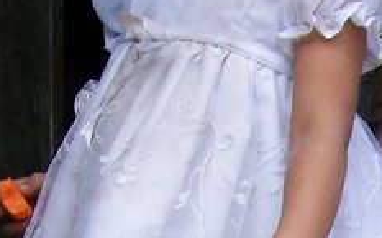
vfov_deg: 7.1
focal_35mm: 168
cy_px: 663
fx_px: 1747
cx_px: 441
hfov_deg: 12.2
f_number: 2.7
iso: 80
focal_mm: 6
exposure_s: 1/250
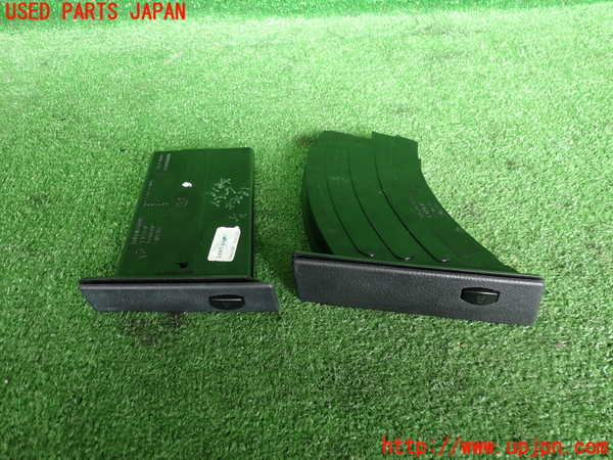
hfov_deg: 60.0
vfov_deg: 46.8
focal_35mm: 30
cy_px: 230
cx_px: 306
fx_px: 531
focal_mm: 5.4
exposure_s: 1/40
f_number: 2.3
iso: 200
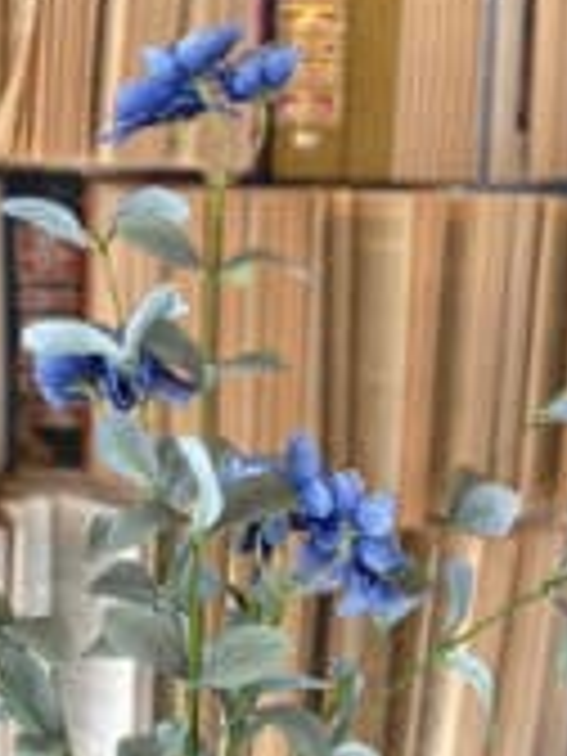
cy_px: 436
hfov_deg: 25.4
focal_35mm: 57
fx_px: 1245
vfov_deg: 33.7
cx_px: 144
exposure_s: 1/120
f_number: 1.78
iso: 200
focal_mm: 6.76
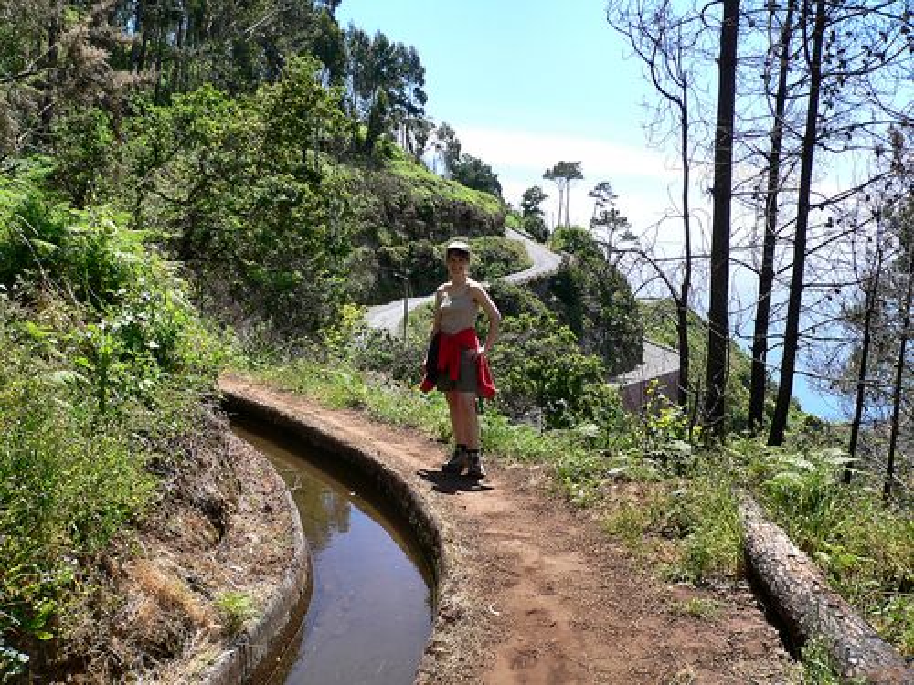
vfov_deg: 39.7
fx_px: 951
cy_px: 342
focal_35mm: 36
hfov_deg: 51.4
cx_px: 457
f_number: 4
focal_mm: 6
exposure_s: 1/400
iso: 80
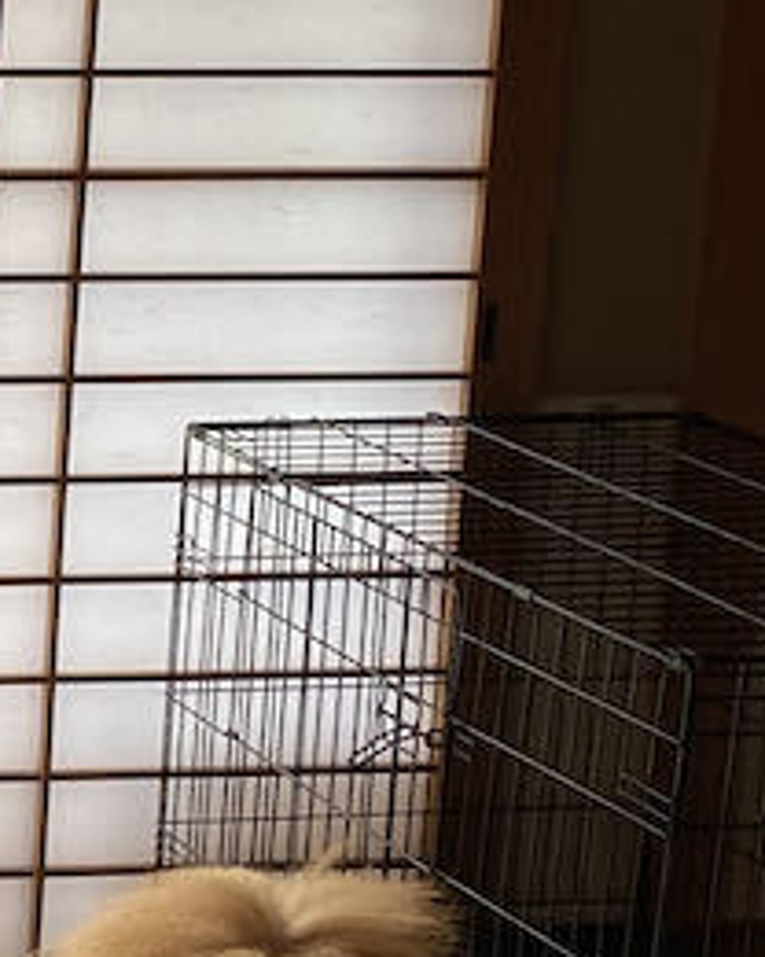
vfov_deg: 14.8
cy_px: 364
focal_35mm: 130
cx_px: -820
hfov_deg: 10.7
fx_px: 3679
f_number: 1.8
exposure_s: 1/121
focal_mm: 4.25
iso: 50
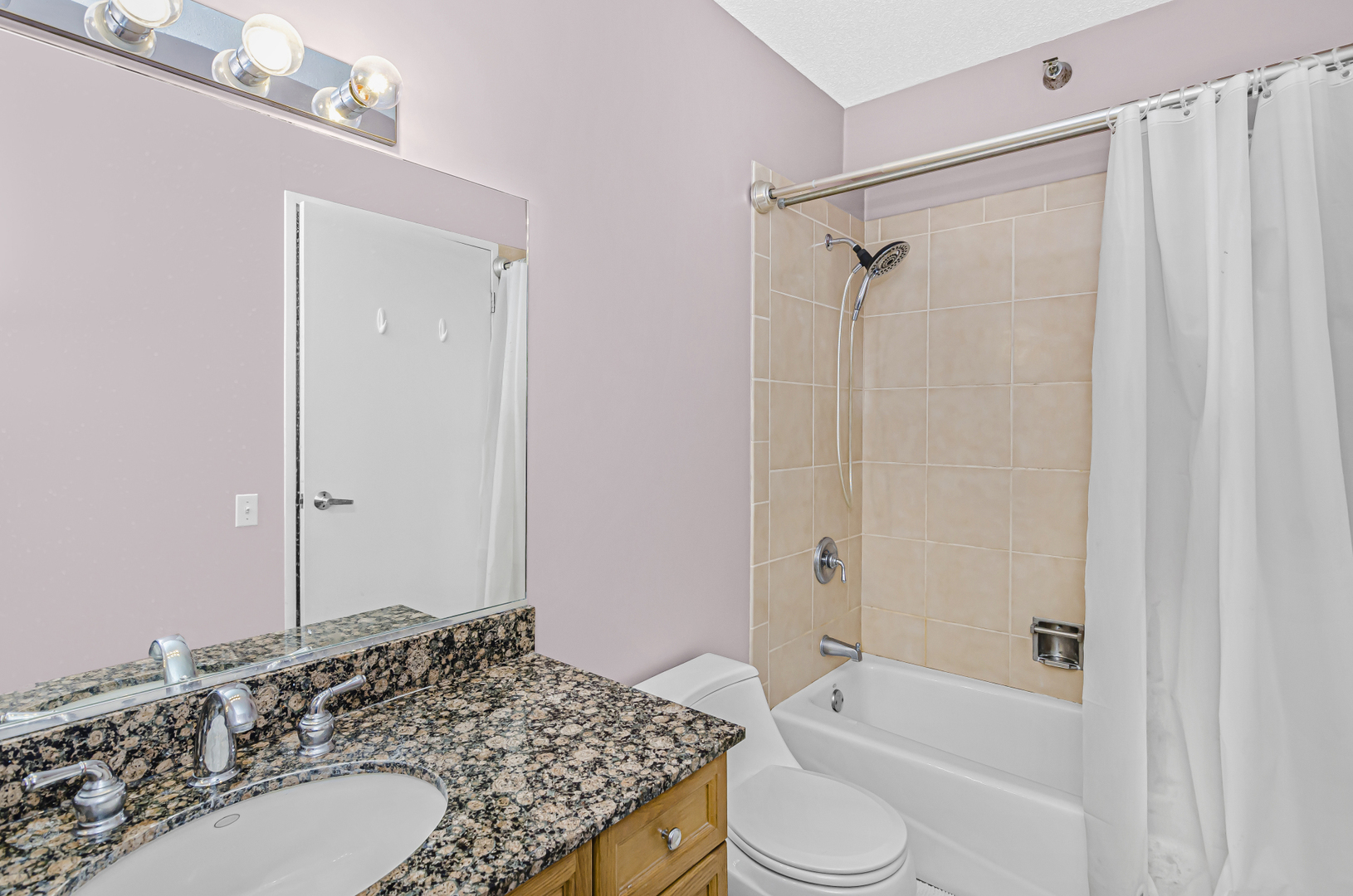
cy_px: 448
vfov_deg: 71.8
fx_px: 619
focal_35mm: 16
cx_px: 676
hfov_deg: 95.1
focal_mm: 11
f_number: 5.6
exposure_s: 1/60
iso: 320
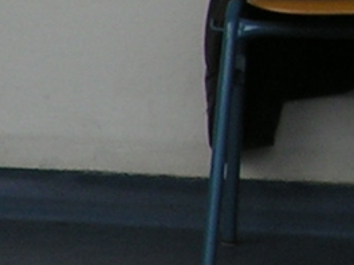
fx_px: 2730
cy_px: 493
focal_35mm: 267
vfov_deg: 5.5
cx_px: -701
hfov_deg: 6.7
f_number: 3.2
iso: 64
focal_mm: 7.4
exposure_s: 1/50
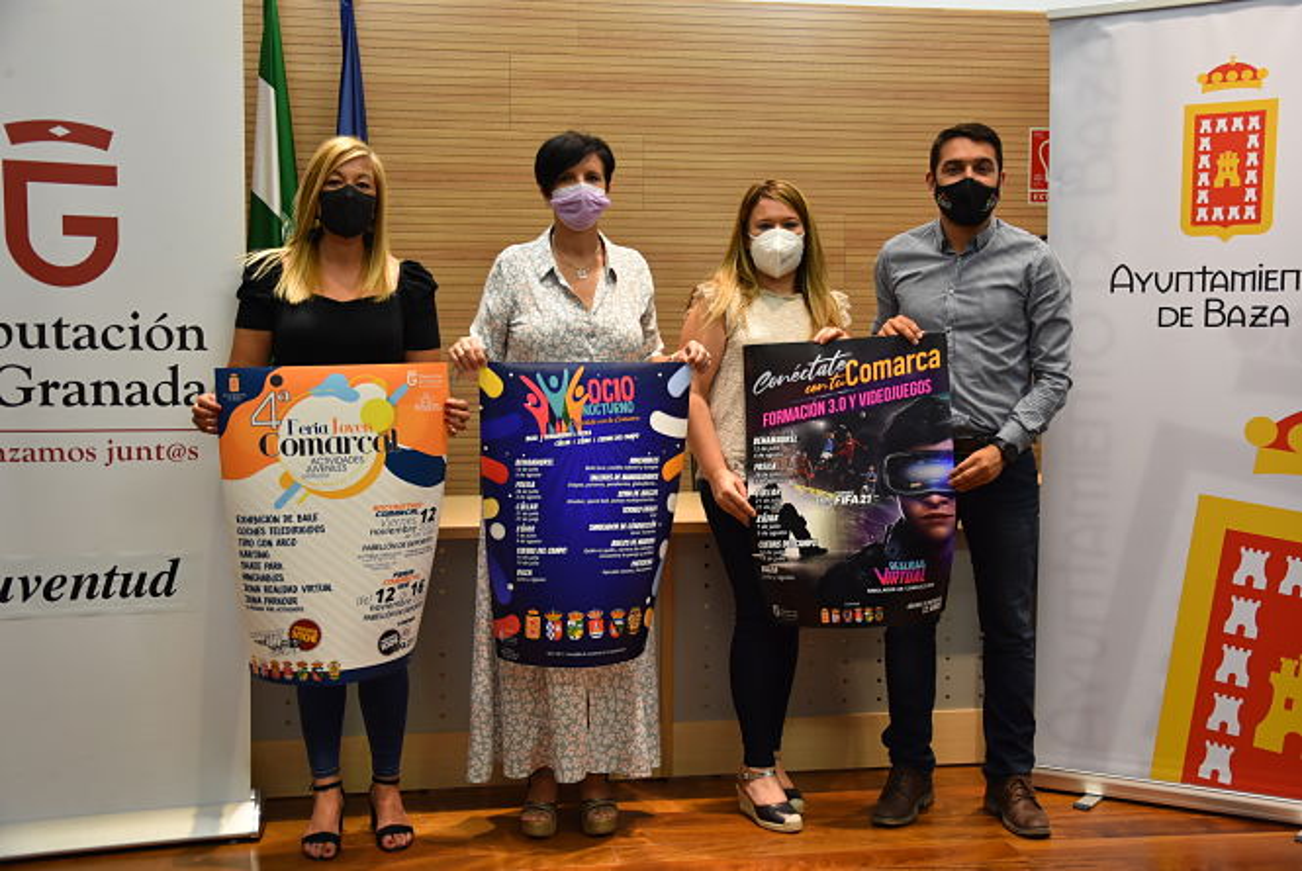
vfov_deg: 32.0
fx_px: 1521
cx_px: 651
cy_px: 436
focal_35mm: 42
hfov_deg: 46.4
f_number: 4
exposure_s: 1/60
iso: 800
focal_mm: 28
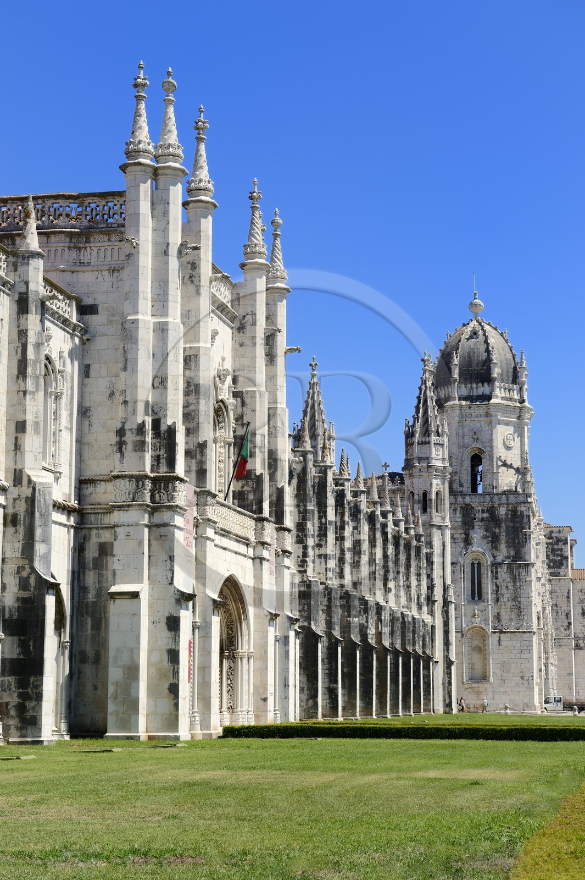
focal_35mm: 70
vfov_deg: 28.9
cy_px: 440
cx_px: 292
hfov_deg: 19.4
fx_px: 1708
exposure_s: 1/250
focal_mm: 70
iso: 100
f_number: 9
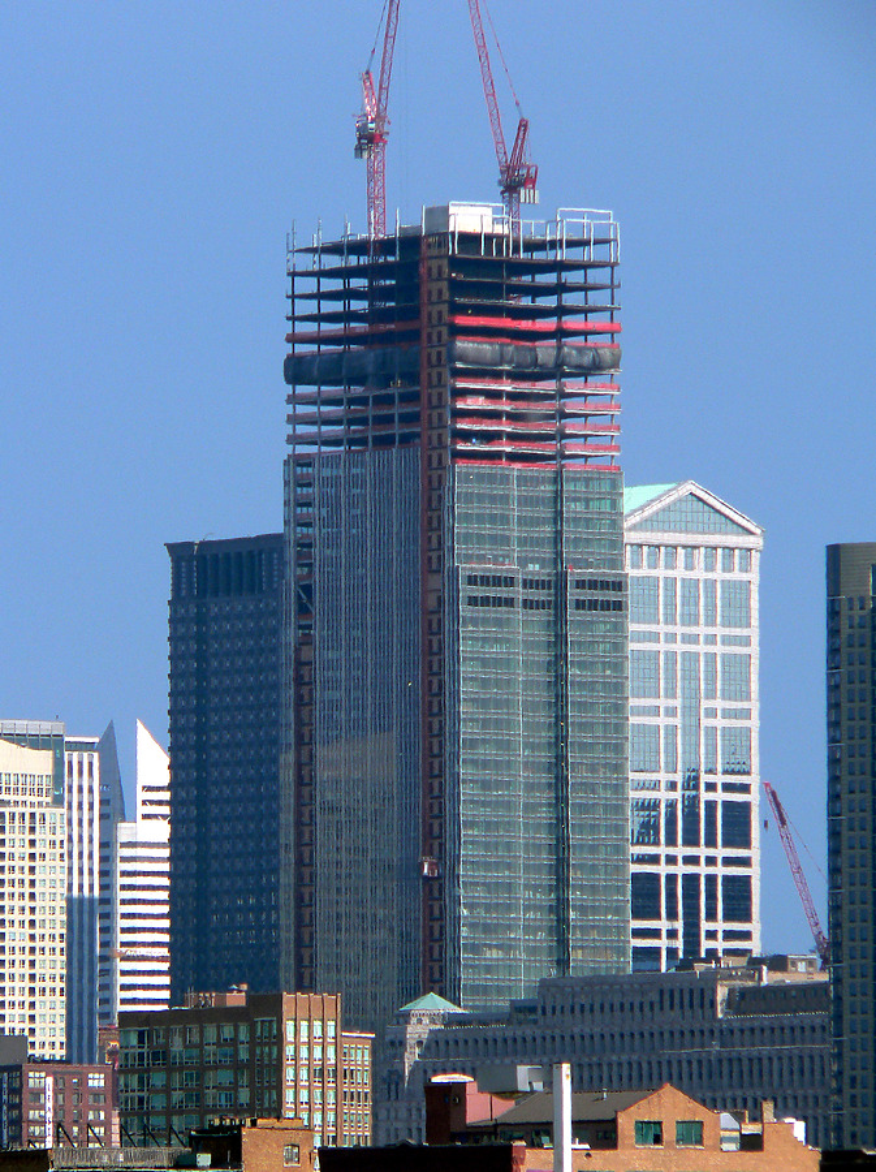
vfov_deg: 4.6
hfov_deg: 3.4
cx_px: 438
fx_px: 14604
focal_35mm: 432
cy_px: 586
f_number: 5.6
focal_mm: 72
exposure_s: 1/500
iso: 80
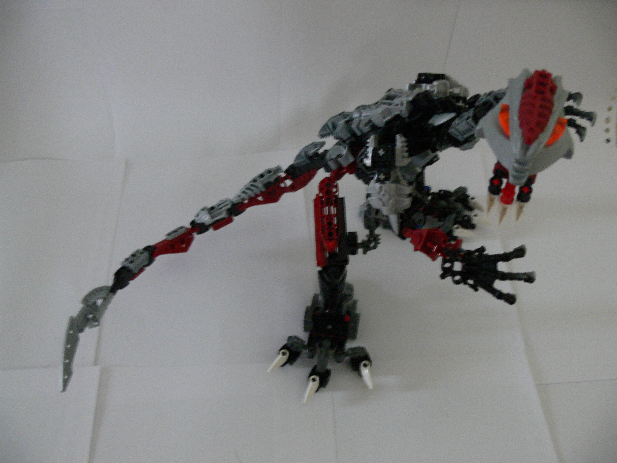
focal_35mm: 35
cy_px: 232
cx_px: 308
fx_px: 624
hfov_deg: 52.6
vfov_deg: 40.7
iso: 200
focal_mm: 7.5
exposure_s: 1/5
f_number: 2.8
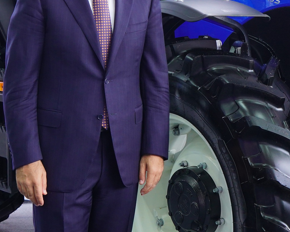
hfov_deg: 20.2
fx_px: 807
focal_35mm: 94
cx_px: 222
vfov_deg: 16.1
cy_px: 3
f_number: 8
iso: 1600
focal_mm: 41
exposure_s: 1/60
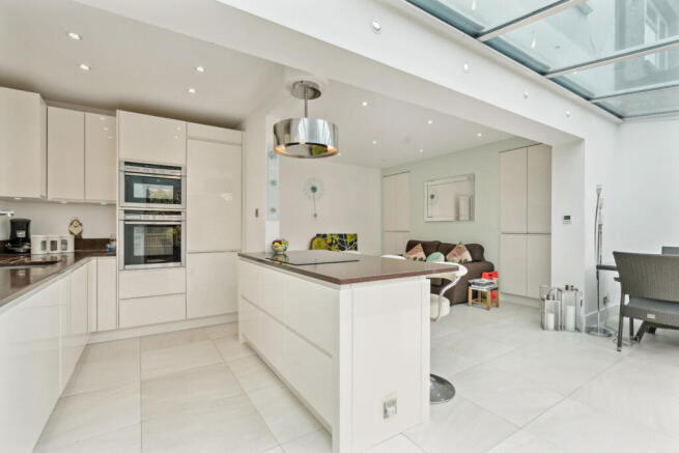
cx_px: 340
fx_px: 302
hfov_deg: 96.7
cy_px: 226
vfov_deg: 73.8
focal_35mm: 16
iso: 400
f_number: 8
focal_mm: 16
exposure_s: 1/125
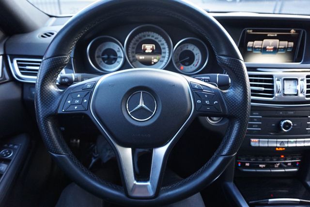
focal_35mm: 24
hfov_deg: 73.8
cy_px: 104
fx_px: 207
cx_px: 155
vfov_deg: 53.1
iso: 1250
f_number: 4
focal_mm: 16
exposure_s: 1/60
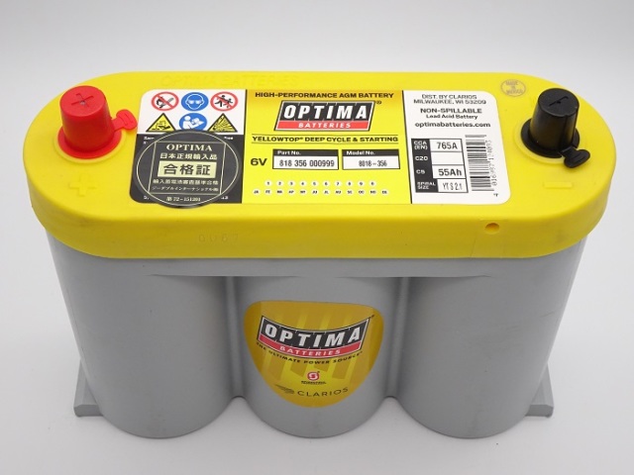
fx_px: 1136
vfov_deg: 23.7
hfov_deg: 31.2
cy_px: 238
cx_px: 317
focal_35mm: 62
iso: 250
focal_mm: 10.59
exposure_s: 1/80
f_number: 4.5
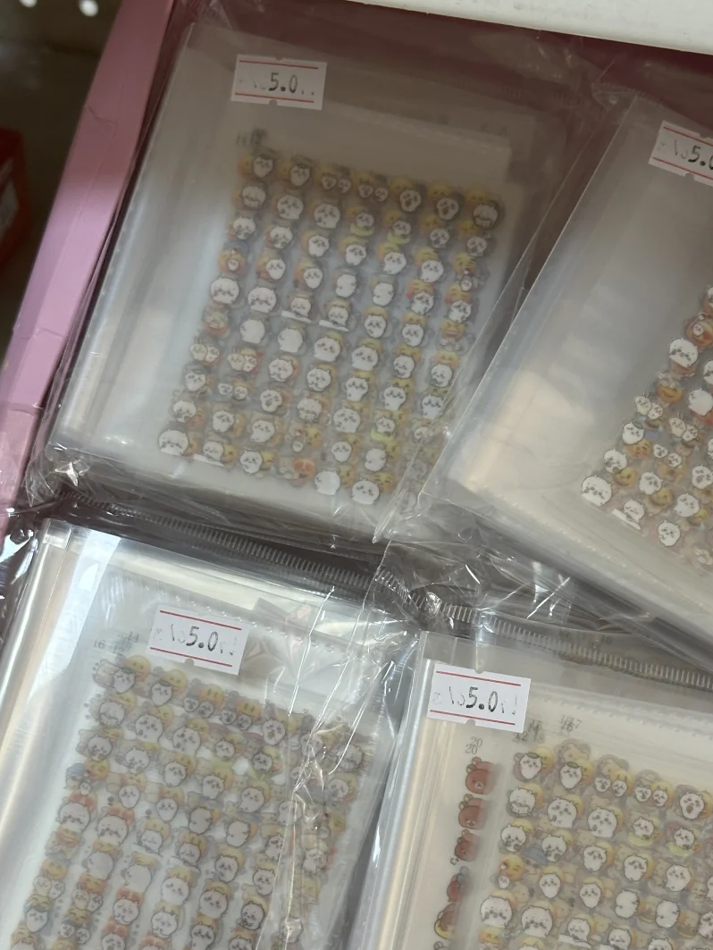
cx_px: 436
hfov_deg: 22.6
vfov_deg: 29.6
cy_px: 642
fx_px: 1784
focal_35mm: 65
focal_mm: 6.86
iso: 100
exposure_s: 1/60
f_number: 1.78
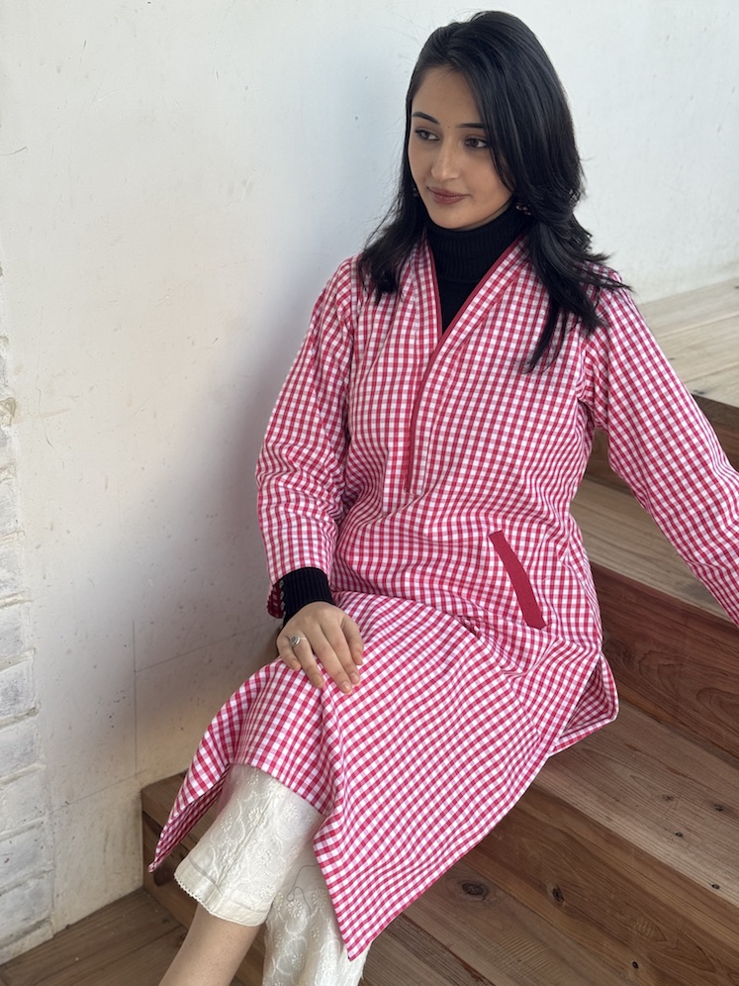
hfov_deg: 30.3
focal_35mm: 48
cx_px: 370
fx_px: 1366
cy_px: 493
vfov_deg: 39.7
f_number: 1.78
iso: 50
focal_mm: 6.76
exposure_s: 1/121
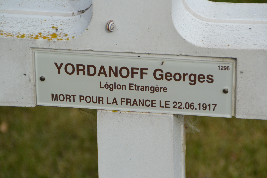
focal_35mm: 300
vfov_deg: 4.6
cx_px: 134
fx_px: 2225
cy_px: 89
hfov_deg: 6.9
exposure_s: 1/1600
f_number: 6.3
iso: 400
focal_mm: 200
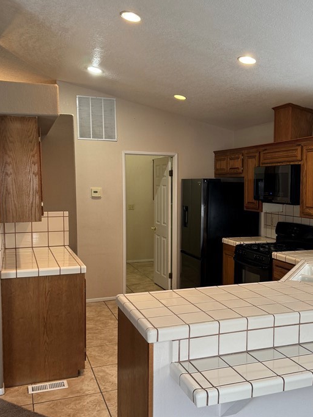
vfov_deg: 51.4
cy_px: 214
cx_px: 204
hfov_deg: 39.3
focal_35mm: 36
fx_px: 434
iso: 125
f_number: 1.78
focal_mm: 6.86
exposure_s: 1/60
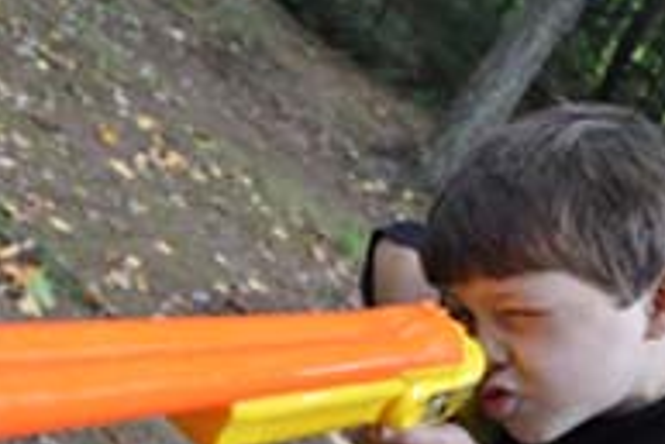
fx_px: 1146
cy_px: 305
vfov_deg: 21.8
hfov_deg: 32.3
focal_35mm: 62
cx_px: 276
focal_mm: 20
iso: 400
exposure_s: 1/50
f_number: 3.8
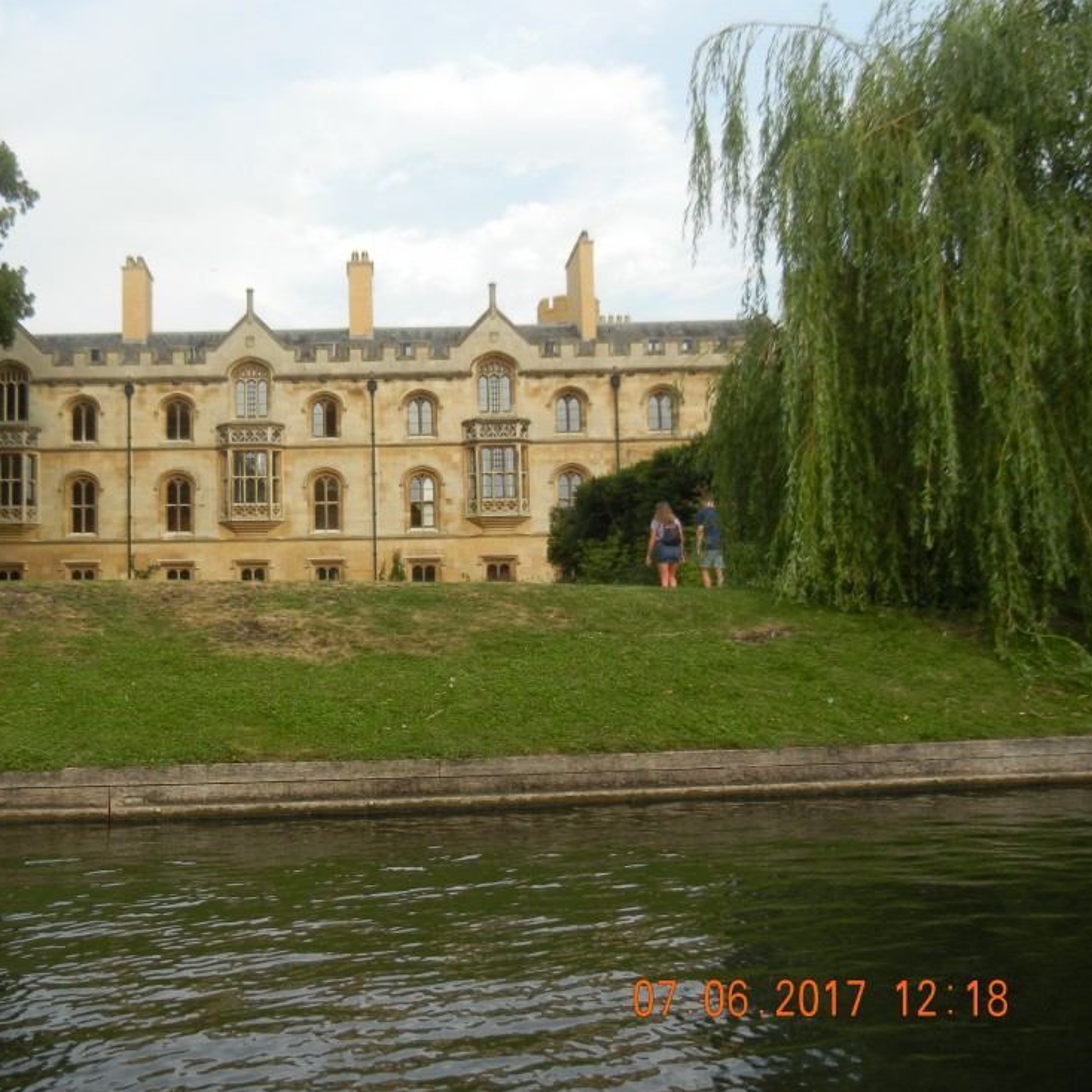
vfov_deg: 44.9
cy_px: 546
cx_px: 339
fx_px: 1321
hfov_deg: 44.1
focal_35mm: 37
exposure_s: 1/578
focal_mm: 5.4
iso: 160
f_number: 3.5
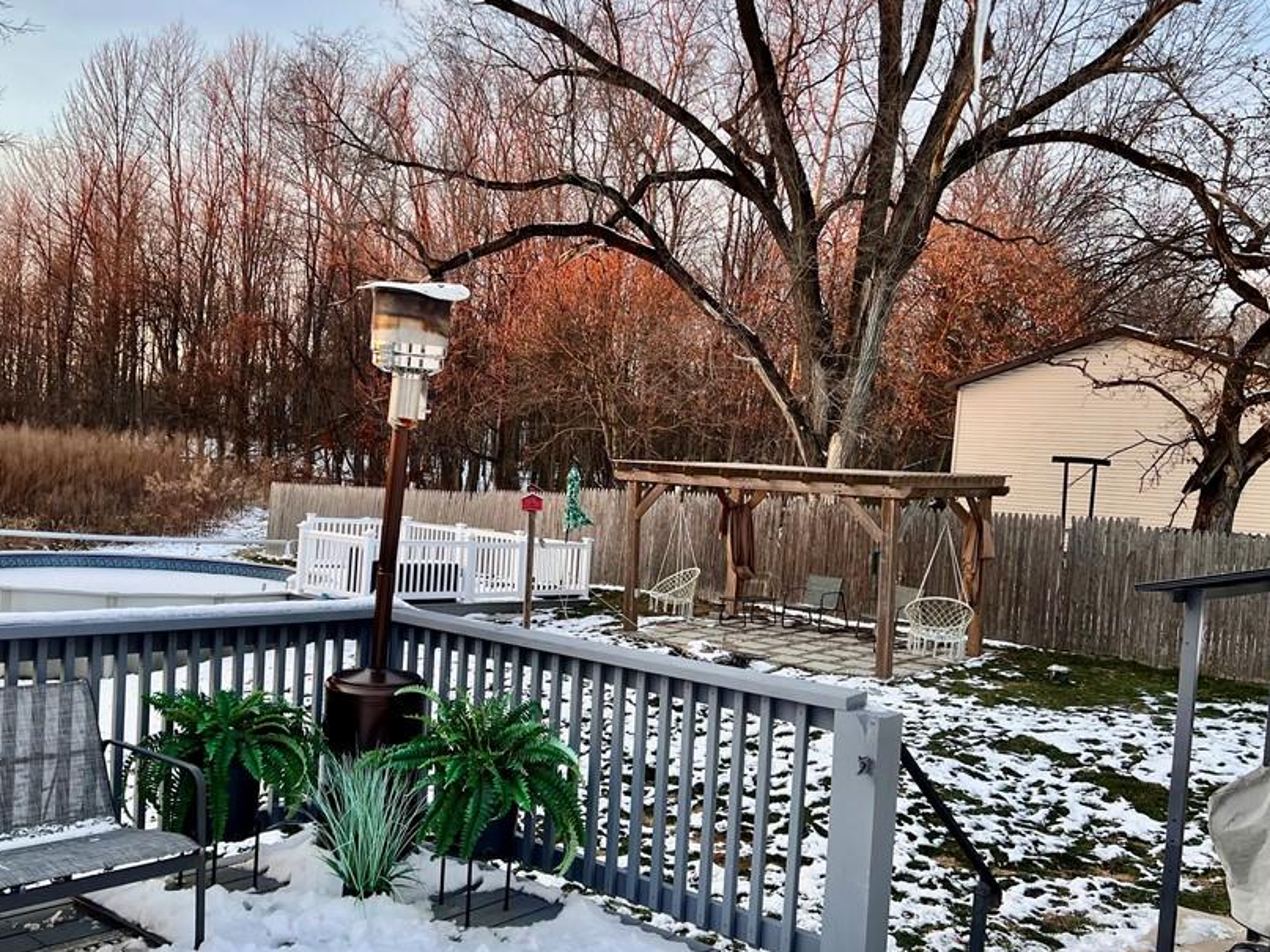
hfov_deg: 54.9
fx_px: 1211
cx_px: 505
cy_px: 516
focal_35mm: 33
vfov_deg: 42.9
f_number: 1.5
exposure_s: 1/121
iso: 80
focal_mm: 5.7
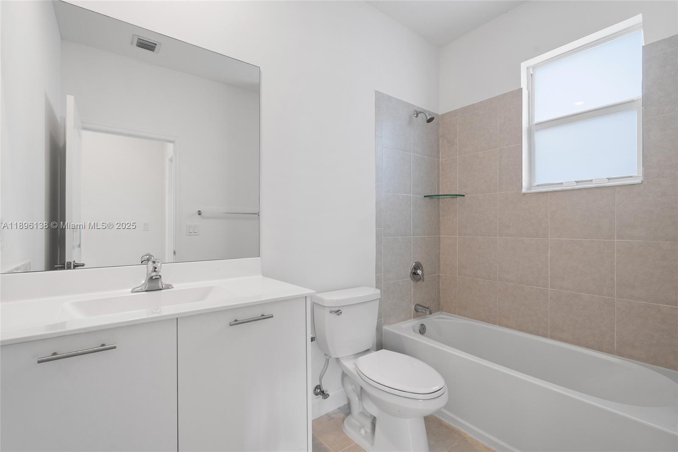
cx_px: 339
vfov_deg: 73.7
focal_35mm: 16
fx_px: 301
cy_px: 226
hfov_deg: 96.7
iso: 250
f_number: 9
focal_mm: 16
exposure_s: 1/5
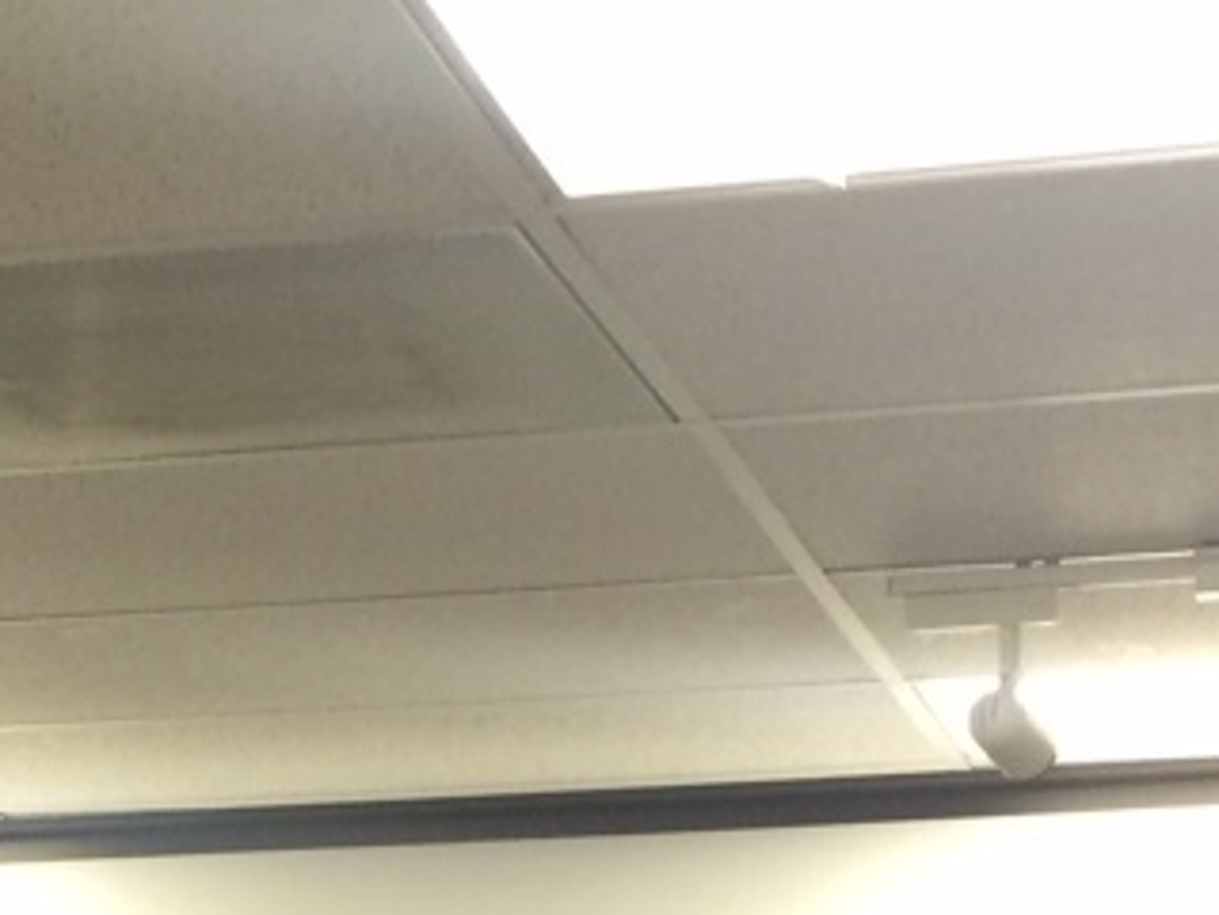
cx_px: 328
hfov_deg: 16.9
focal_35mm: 116
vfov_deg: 11.8
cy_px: 1666
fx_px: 4085
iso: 125
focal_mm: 4.15
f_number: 2.2
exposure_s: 1/30
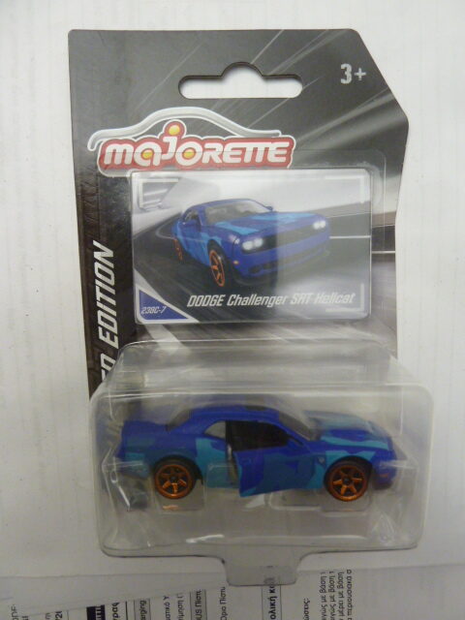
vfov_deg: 69.4
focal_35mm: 25
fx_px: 448
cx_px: 232
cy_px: 310
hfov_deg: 54.9
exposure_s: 1/25
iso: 400
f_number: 3.3
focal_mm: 4.1
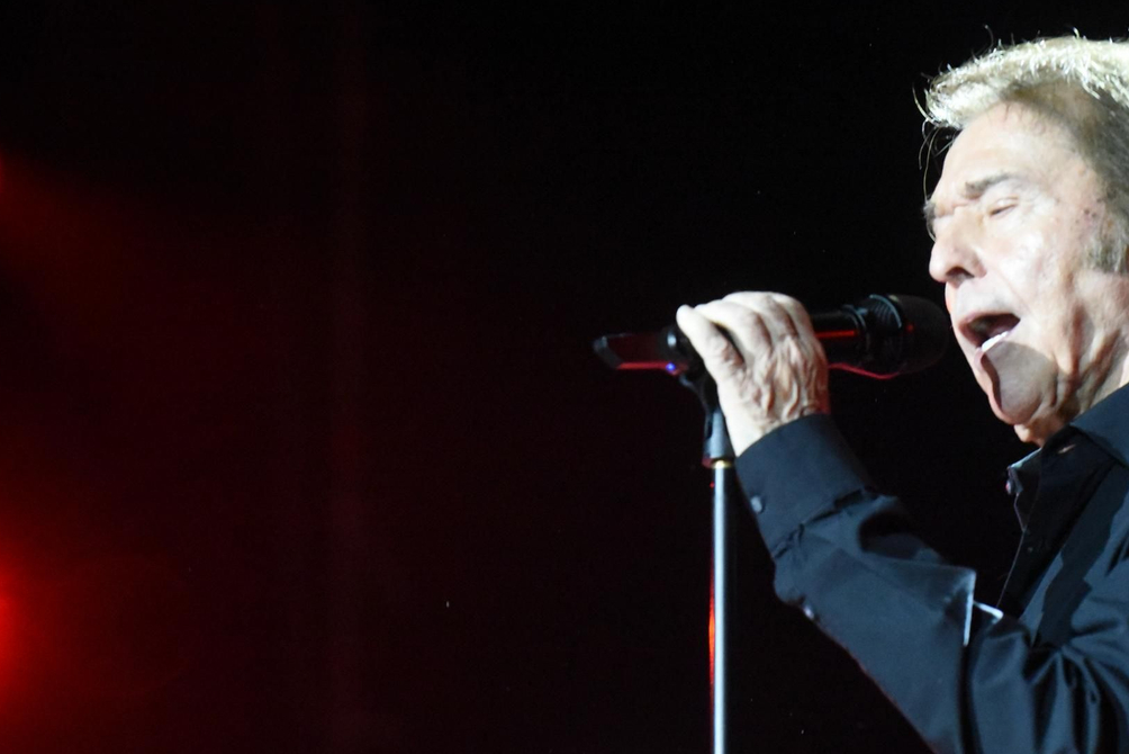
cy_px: 539
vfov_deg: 5.9
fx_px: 7246
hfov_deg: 8.9
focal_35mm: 231
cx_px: 734
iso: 11400
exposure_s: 1/400
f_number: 4
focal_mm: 145
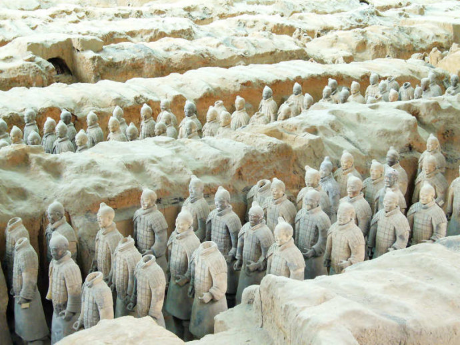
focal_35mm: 68
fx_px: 903
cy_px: 172
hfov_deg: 28.6
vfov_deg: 21.6
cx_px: 230
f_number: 4.3
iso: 200
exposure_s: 1/5
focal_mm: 11.2
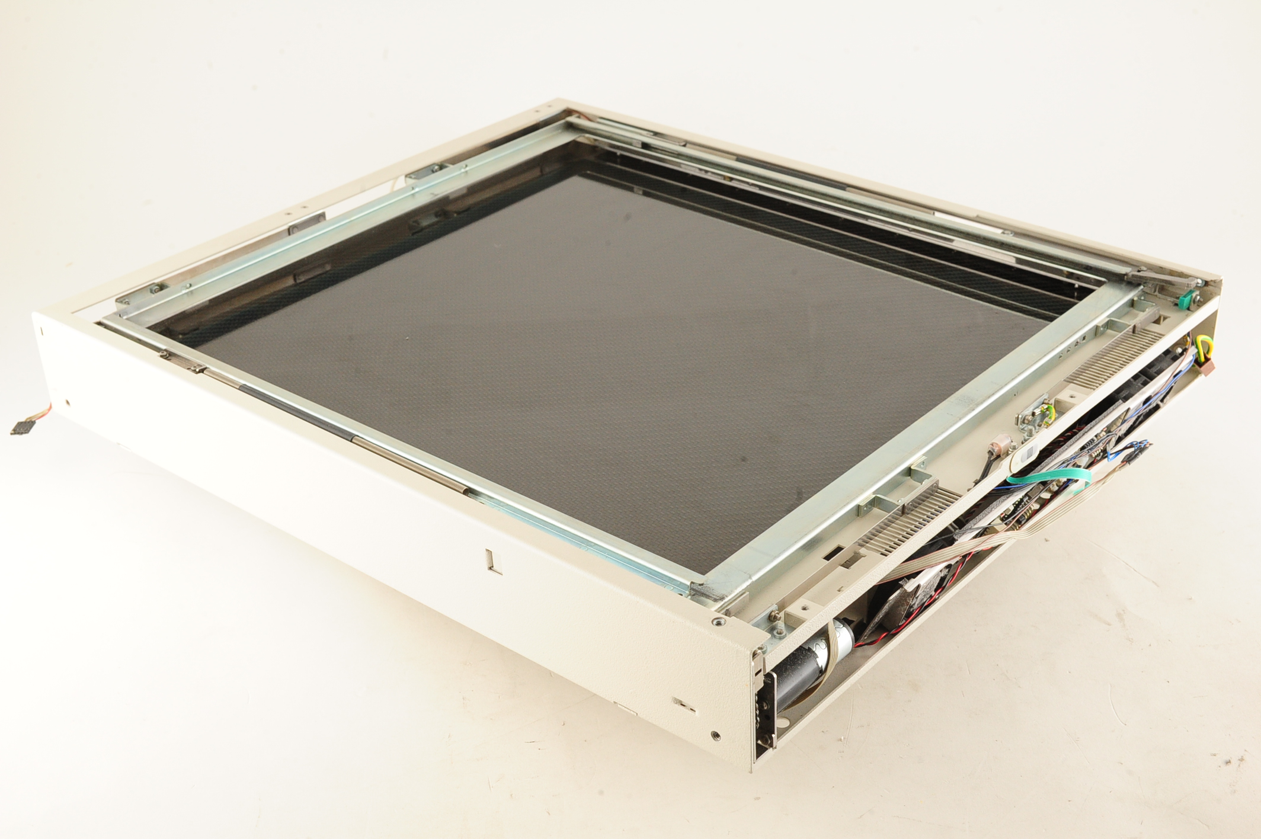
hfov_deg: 39.6
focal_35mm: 50
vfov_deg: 27.0
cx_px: 630
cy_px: 420
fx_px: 1750
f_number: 13
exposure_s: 1/125
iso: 1600
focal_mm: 50
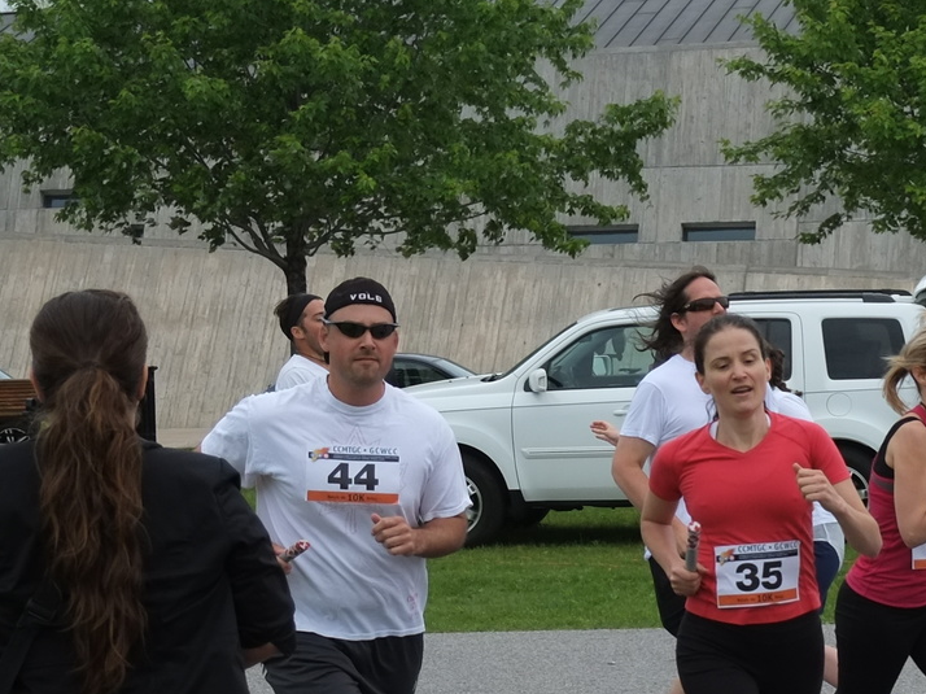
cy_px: 622
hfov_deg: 14.5
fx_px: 3423
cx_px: 1307
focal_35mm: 128
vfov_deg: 11.5
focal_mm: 25.4
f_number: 4
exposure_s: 1/2000
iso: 400
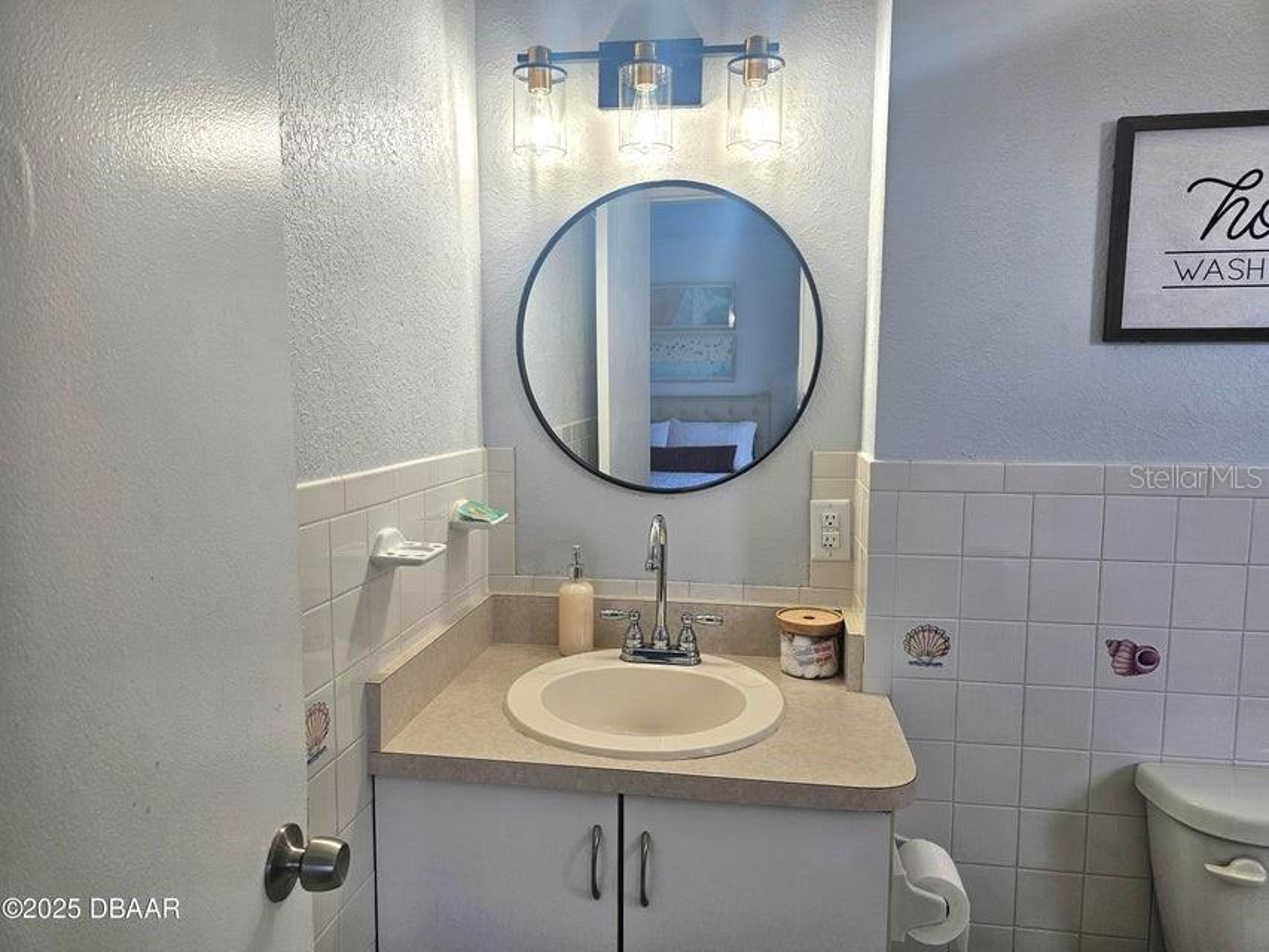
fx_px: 843
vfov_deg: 58.9
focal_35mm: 23
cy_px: 476
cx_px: 634
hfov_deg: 73.9
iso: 40
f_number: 1.7
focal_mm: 6.3
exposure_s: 1/120
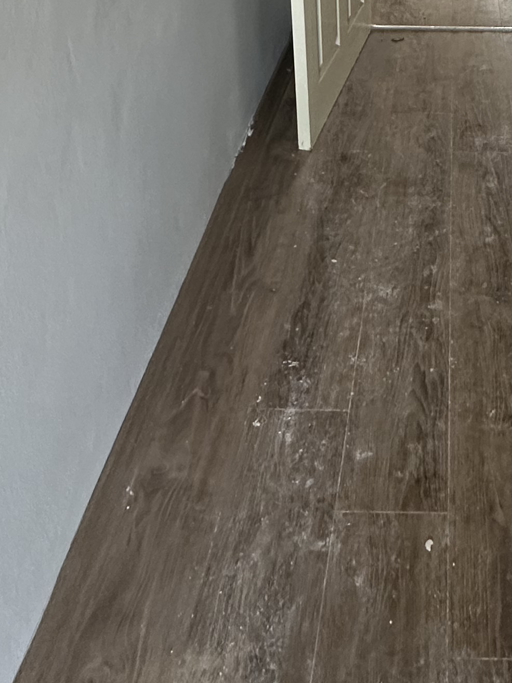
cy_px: -47
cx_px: 453
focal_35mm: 43
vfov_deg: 37.5
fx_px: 848
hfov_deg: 32.1
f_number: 2.2
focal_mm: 2.22
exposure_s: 1/60
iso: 320
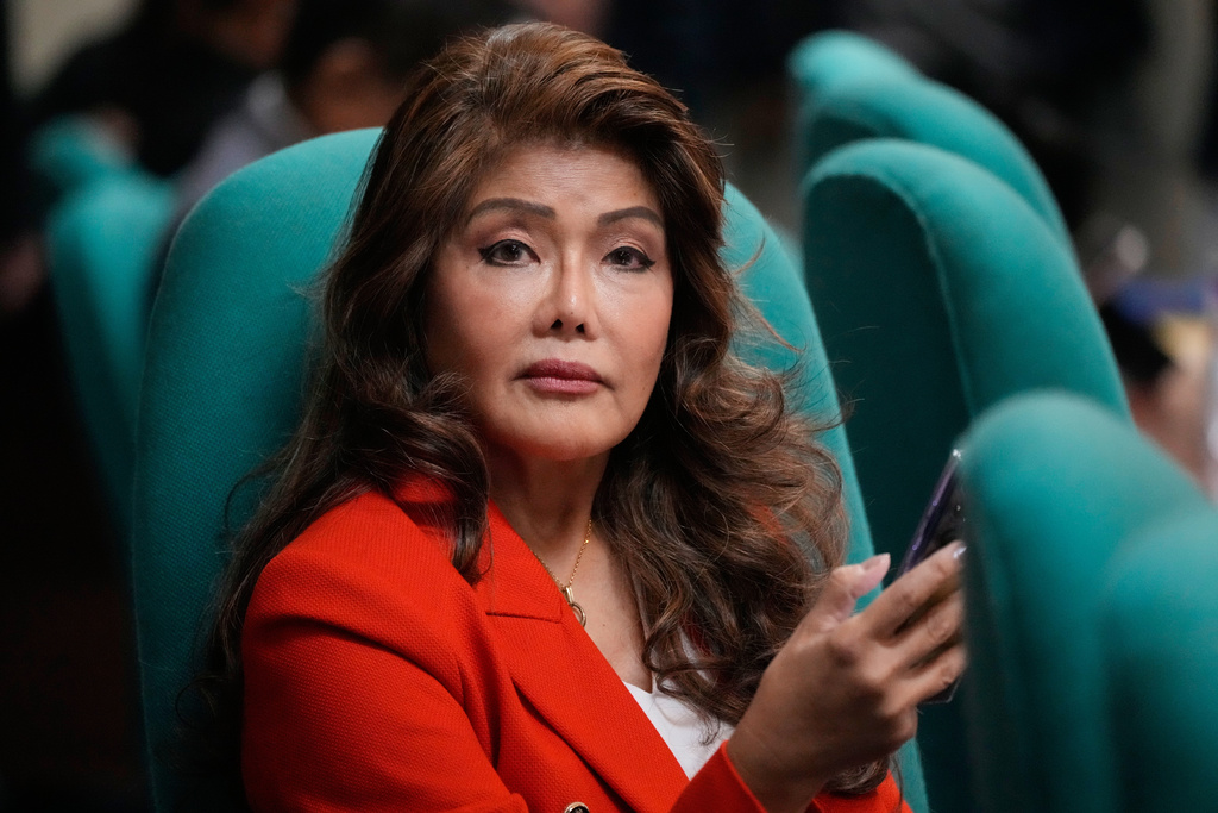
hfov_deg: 5.2
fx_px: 13534
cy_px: 406
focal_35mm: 400
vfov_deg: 3.4
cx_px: 609
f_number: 5.6
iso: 10000
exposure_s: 1/320
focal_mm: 400
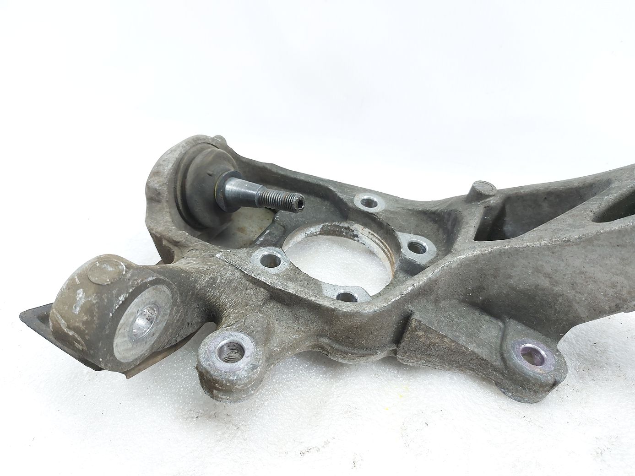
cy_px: 238
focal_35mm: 24
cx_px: 318
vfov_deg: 56.8
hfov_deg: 71.6
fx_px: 440
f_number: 1.8
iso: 100
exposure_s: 1/50
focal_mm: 5.23
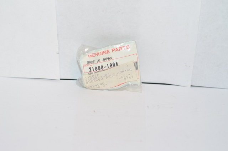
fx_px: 474
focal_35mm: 75
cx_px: 114
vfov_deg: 18.1
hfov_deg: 27.1
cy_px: 76
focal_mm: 50
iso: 100
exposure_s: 1/60
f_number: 2.8
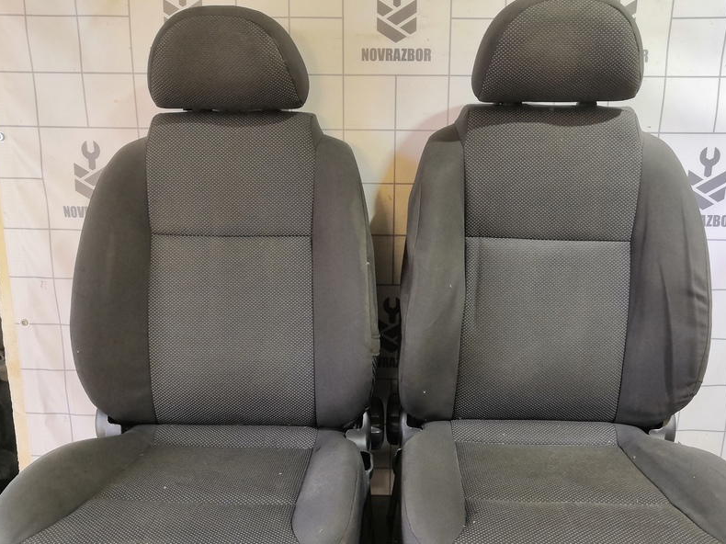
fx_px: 734
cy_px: 331
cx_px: 371
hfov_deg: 52.6
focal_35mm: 35
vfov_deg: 40.5
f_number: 1.8
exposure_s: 1/50
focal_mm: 3.95
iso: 200
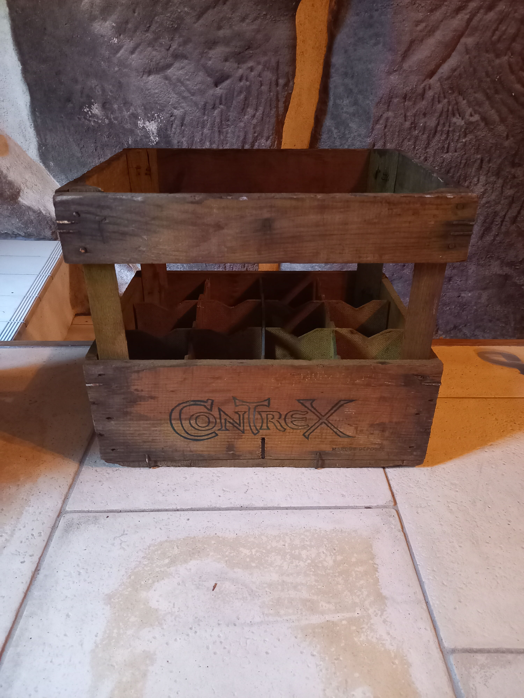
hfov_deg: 54.9
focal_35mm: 25
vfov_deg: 69.4
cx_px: 262
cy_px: 349
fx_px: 505
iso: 1000
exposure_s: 1/20
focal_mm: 4.6
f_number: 2
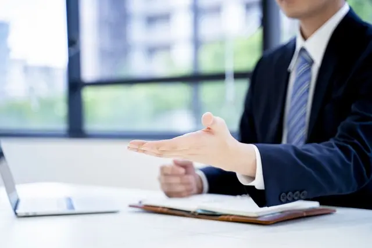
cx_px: 186
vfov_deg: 18.2
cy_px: 124
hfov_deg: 27.0
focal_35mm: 75
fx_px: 775
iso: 500
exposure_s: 1/200
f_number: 2.8
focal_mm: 75
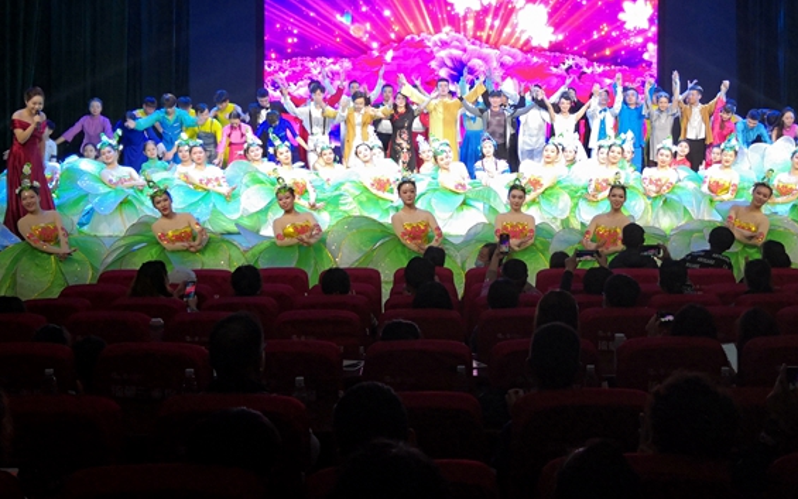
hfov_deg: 39.4
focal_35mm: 51
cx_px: 477
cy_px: 130
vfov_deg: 25.1
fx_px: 1109
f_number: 1.8
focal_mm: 3.95
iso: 100
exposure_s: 1/50
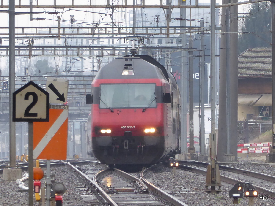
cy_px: 103
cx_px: 138
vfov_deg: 3.3
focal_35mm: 444
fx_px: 3527
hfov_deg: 4.5
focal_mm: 71.7
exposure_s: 1/100
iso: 250
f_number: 6
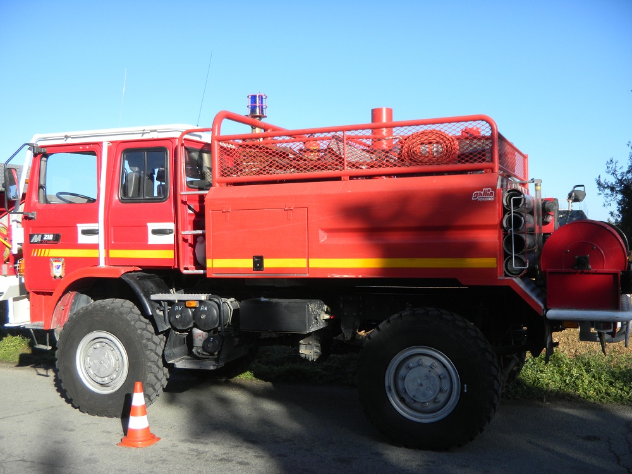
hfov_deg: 49.0
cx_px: 316
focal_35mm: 38
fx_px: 694
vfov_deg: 37.7
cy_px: 237
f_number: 4
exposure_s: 1/374
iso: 80
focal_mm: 6.9
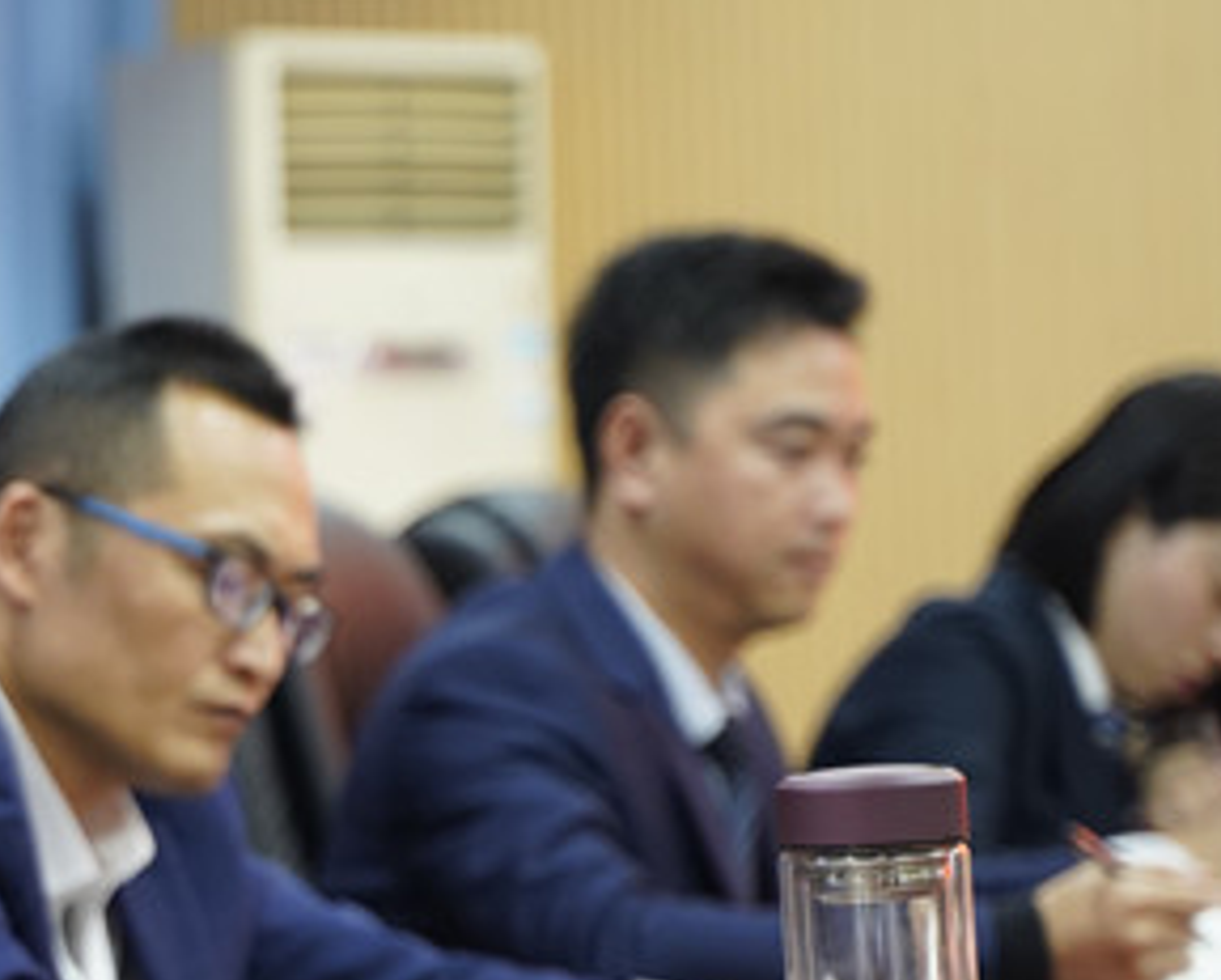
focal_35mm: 183
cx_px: -216
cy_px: 785
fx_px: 6620
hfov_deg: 10.4
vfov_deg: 8.4
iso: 2000
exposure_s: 1/160
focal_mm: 75
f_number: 2.8
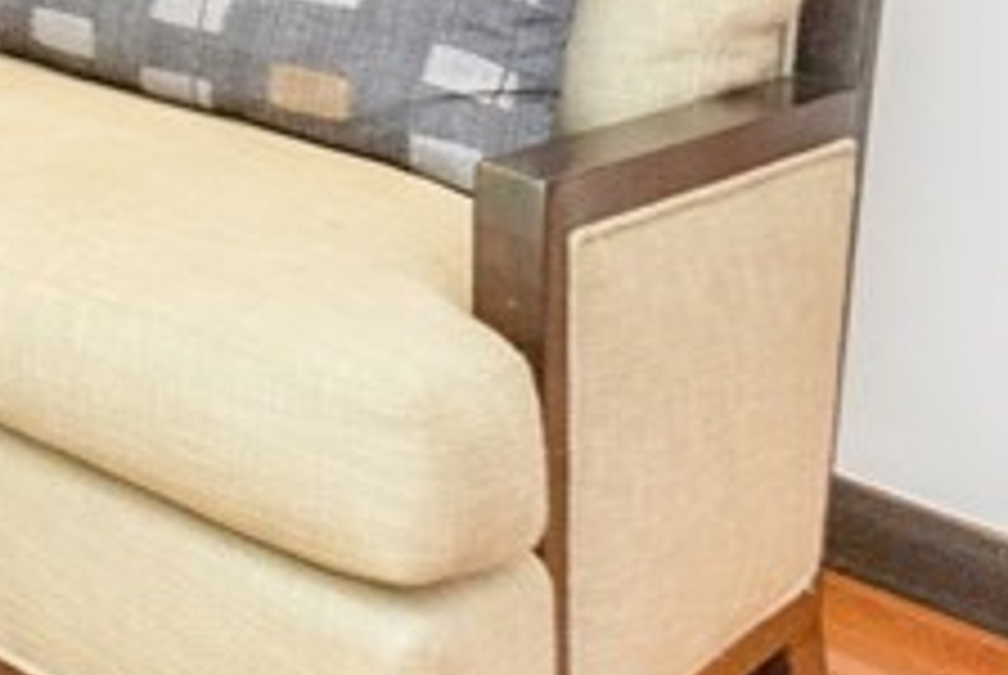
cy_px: -567
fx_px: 1794
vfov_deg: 17.2
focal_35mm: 64
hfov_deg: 16.7
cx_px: -1251
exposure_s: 1/125
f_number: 3.5
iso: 1250
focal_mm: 14
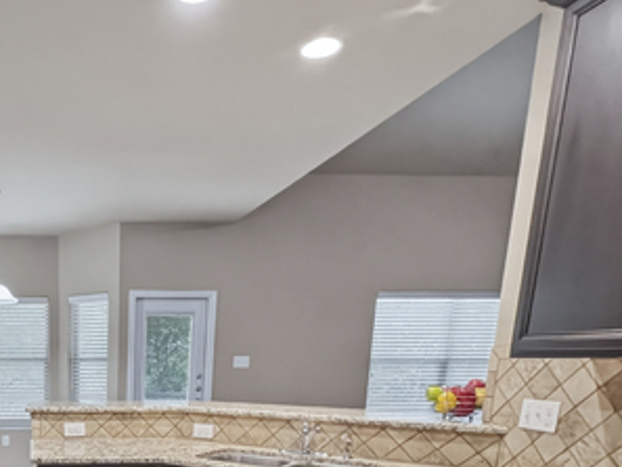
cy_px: 475
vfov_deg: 42.4
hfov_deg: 54.9
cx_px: 59
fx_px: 503
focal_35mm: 28
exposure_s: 1/60
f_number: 1.8
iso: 500
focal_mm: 1.6
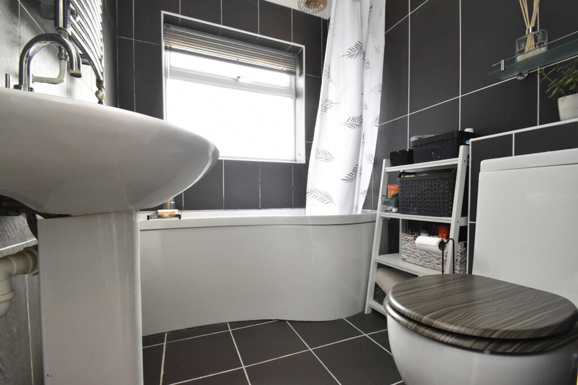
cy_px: 192
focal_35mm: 15
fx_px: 241
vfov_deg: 77.3
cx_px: 289
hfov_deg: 100.4
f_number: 9
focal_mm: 10
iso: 1250
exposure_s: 1/60
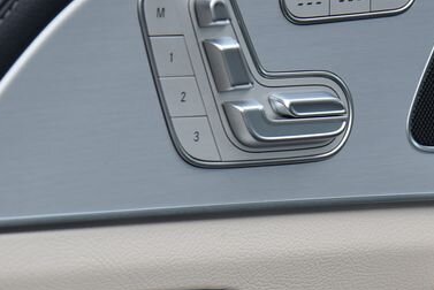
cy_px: 264
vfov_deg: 4.6
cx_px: 276
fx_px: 3607
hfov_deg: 6.9
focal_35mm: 299
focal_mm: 110
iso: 500
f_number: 5.6
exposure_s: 1/125
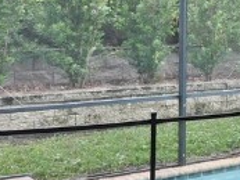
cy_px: -37
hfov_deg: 15.7
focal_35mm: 83
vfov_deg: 17.0
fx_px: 576
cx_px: 537
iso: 320
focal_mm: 7
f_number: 4
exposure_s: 1/60
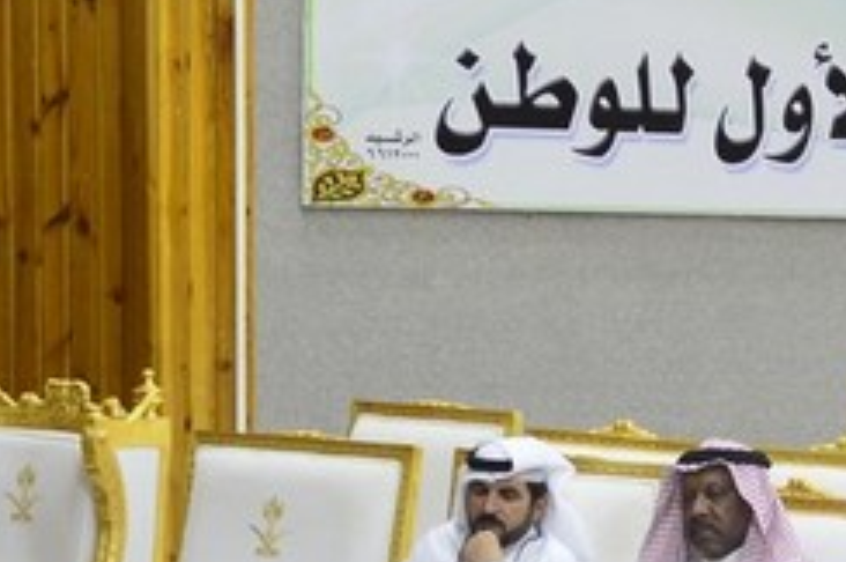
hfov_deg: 10.7
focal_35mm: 190
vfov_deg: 7.1
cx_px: 992
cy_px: 874
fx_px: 4459
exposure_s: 1/125
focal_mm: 58
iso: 5000
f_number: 5
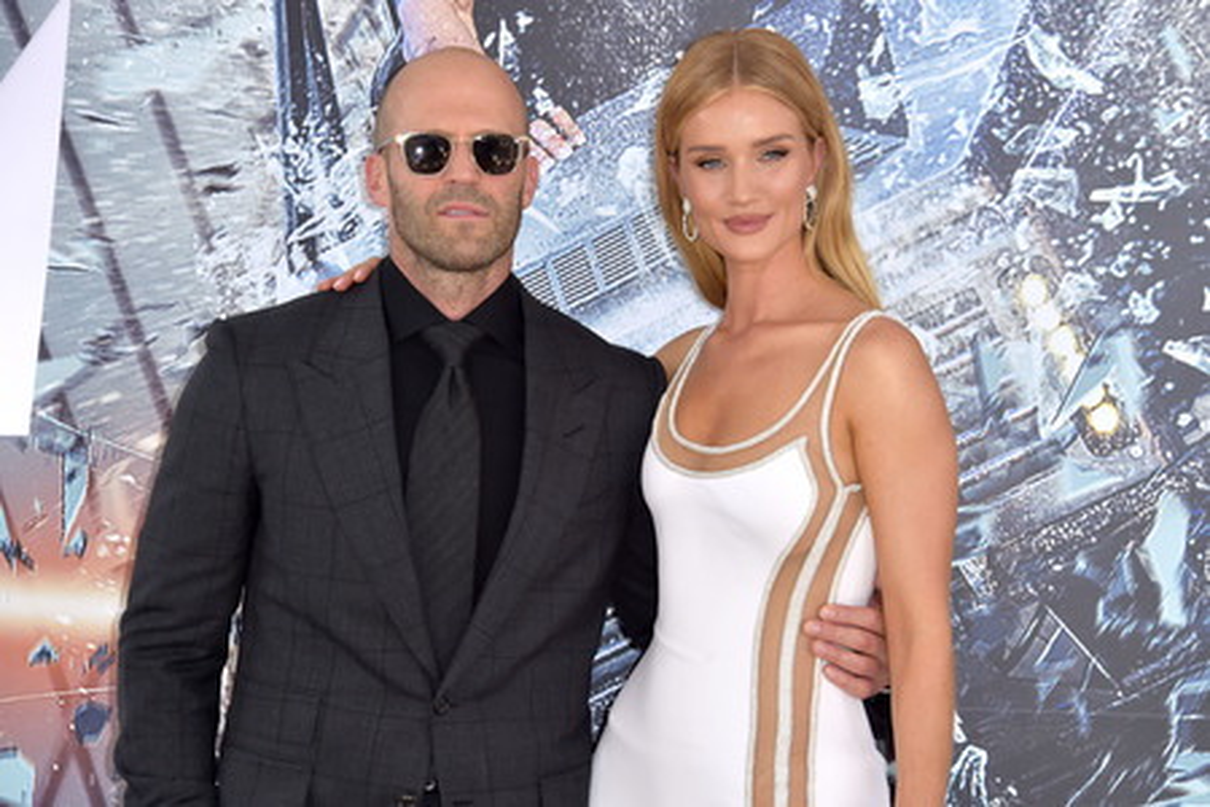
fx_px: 3899
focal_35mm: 116
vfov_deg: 11.8
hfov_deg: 17.6
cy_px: 404
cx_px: 605
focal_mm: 116
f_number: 7.1
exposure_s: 1/250
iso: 320
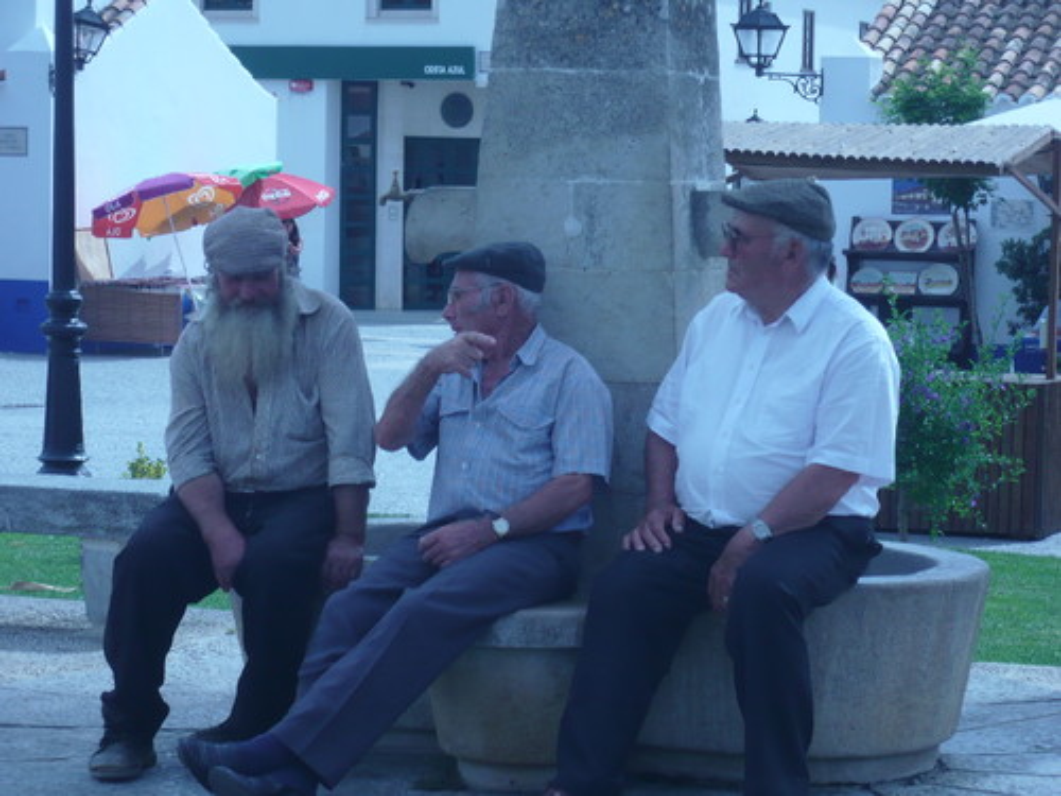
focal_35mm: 105
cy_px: 398
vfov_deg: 14.1
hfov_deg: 18.7
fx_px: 3218
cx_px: 530
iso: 100
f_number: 5
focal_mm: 17.4
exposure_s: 1/640
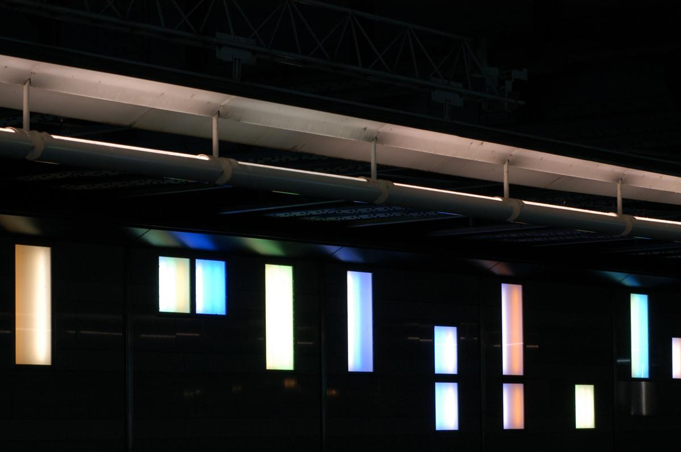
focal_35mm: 150
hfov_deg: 13.7
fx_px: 2835
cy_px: 226
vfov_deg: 9.1
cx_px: 340
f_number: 8
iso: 400
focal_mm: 100
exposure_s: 1/60
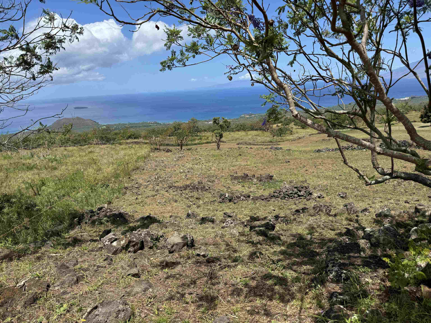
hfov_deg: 71.6
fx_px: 299
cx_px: 216
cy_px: 162
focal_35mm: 24
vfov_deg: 56.8
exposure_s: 1/4310
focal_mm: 6.76
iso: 80
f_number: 1.78
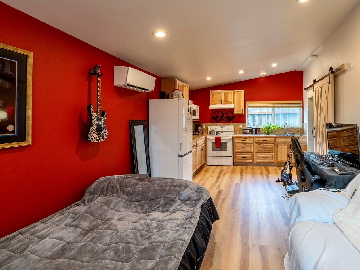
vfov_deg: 71.3
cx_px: 228
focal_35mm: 18
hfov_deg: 85.8
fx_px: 187
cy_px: 117
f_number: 8
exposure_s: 1/30
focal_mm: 14
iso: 320
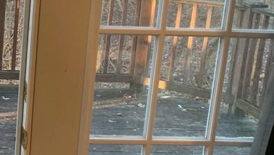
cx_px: -55
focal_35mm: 73
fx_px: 531
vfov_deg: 16.5
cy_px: 43
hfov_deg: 25.9
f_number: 1.8
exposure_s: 1/120
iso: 80
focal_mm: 4.25
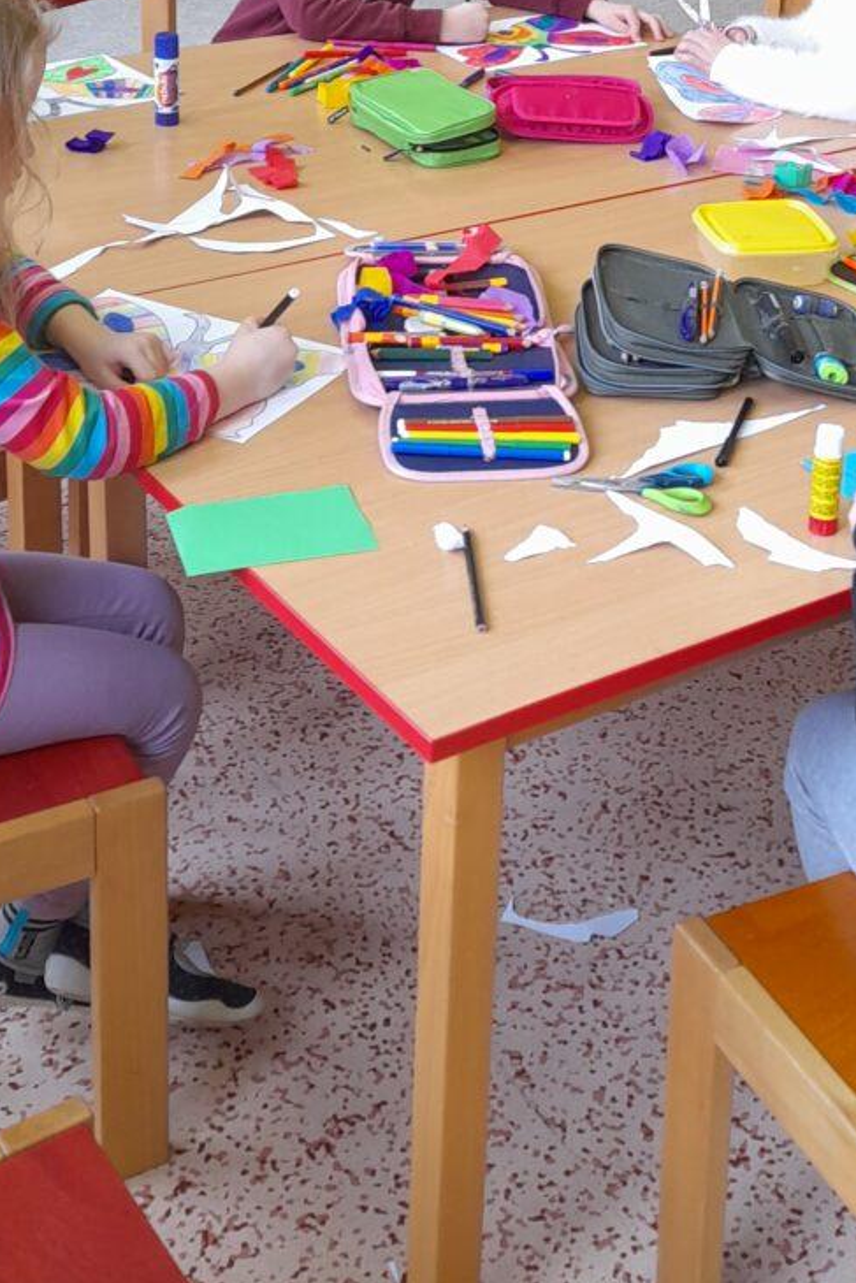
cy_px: 116
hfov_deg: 23.7
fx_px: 2032
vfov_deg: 33.1
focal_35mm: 57
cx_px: 561
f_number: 2
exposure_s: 1/50
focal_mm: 4.6
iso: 100
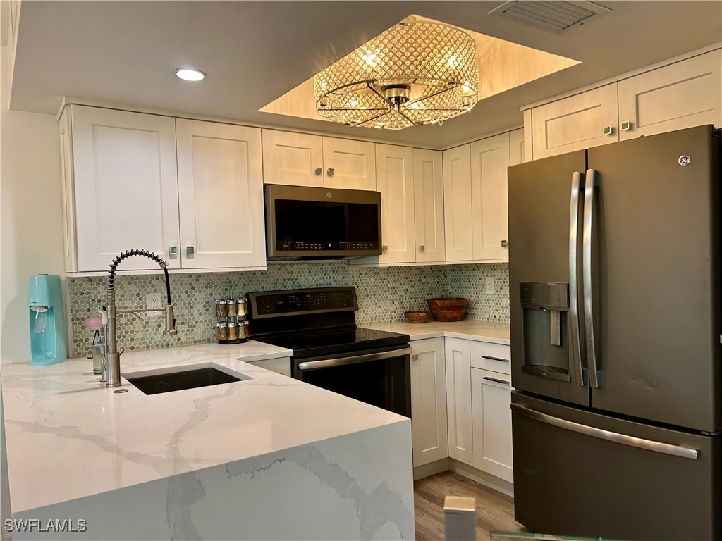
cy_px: 270
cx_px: 361
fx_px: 542
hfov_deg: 67.3
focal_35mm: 26
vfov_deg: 53.1
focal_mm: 5.7
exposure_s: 1/120
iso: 64
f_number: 1.5
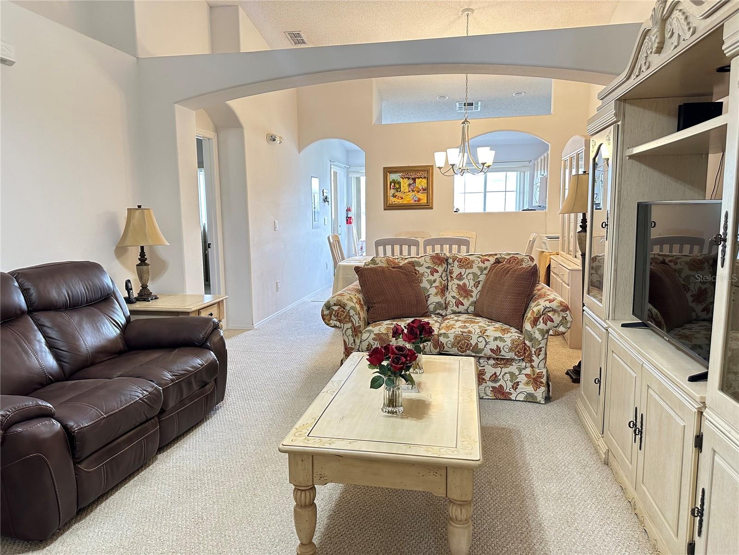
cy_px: 278
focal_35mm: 24
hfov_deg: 71.6
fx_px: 512
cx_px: 370
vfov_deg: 56.8
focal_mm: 6.86
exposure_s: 1/60
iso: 320
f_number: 1.78
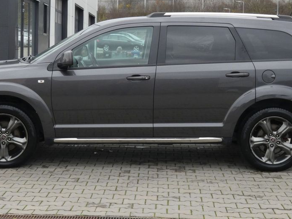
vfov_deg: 20.7
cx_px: 138
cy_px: 90
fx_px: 599
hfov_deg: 27.4
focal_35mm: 71
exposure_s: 1/80
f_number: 5.6
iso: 200
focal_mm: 8.6
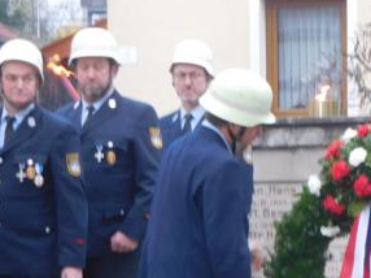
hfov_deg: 7.8
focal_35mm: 252
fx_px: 2699
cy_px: 249
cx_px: 433
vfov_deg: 5.9
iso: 125
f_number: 4.7
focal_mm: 16.1
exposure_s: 1/40
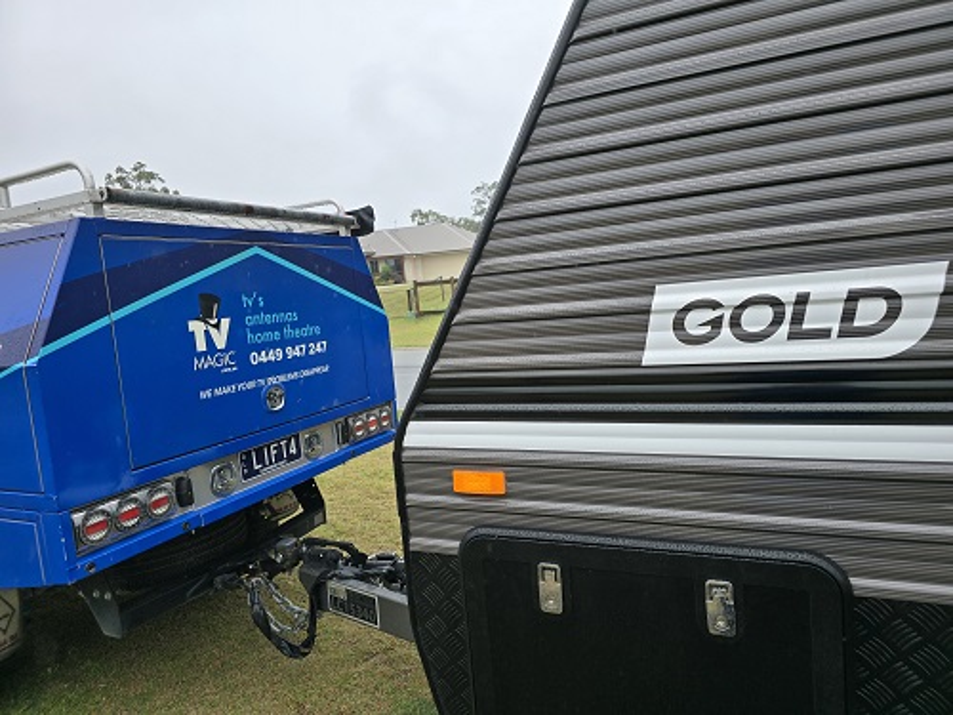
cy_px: 358
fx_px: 633
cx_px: 476
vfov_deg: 58.9
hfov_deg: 73.9
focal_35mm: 23
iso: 12
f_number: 1.7
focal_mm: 6.3
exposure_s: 1/195
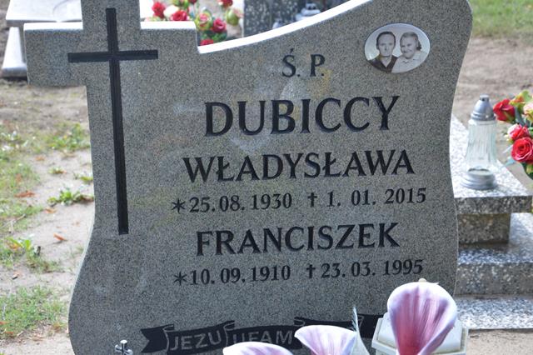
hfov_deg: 27.0
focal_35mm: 75
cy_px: 178
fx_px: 1110
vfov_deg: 18.2
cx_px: 266
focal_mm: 50
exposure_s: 1/125
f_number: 5.6
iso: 200
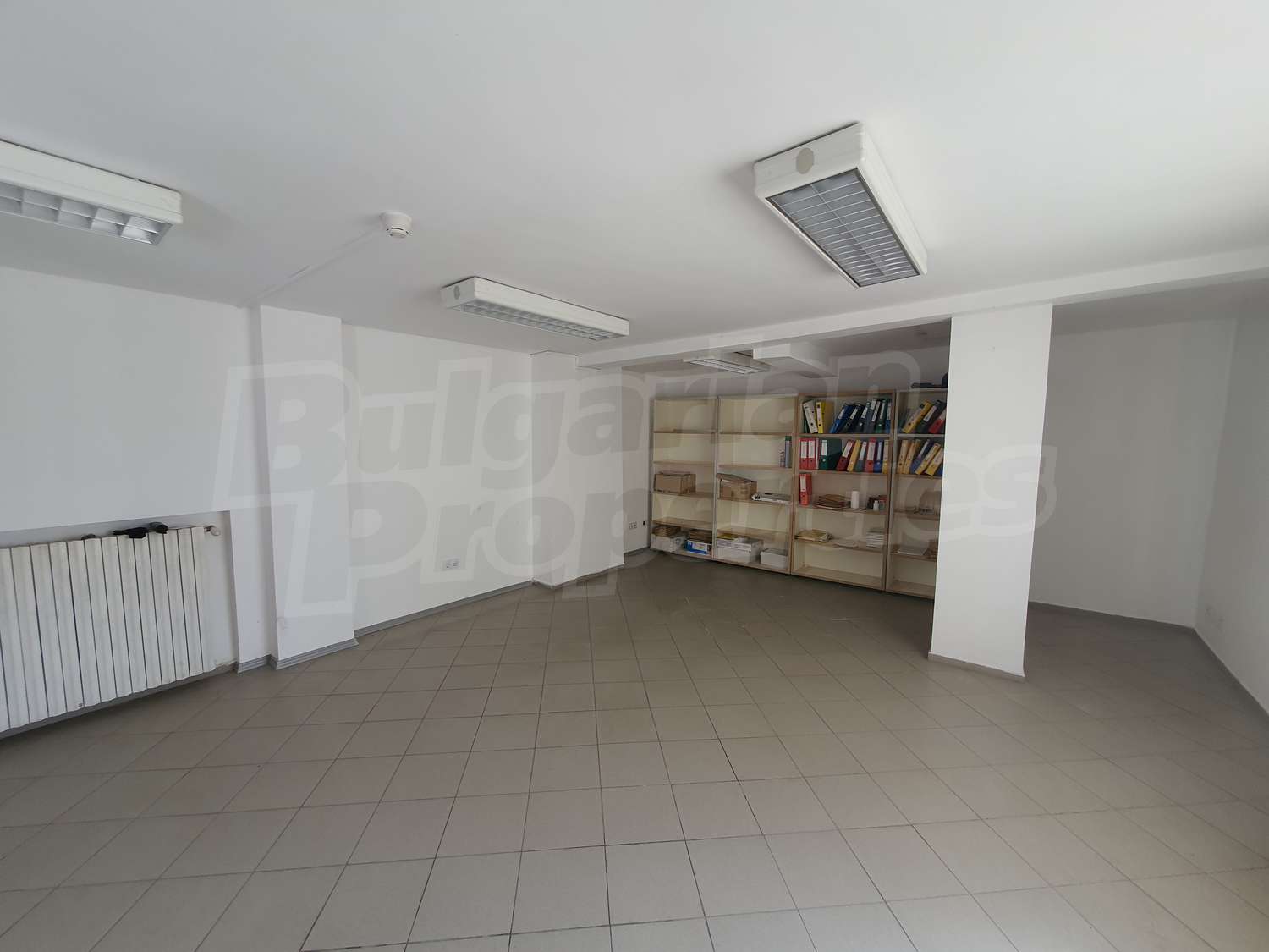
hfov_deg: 106.2
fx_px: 477
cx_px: 634
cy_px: 476
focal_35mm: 13
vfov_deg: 89.9
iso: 50
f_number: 2.2
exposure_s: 1/50
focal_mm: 1.8
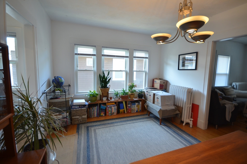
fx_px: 103
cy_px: 82
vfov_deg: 77.1
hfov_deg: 100.5
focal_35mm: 15
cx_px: 124
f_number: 4
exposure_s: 1/60
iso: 500
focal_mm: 10
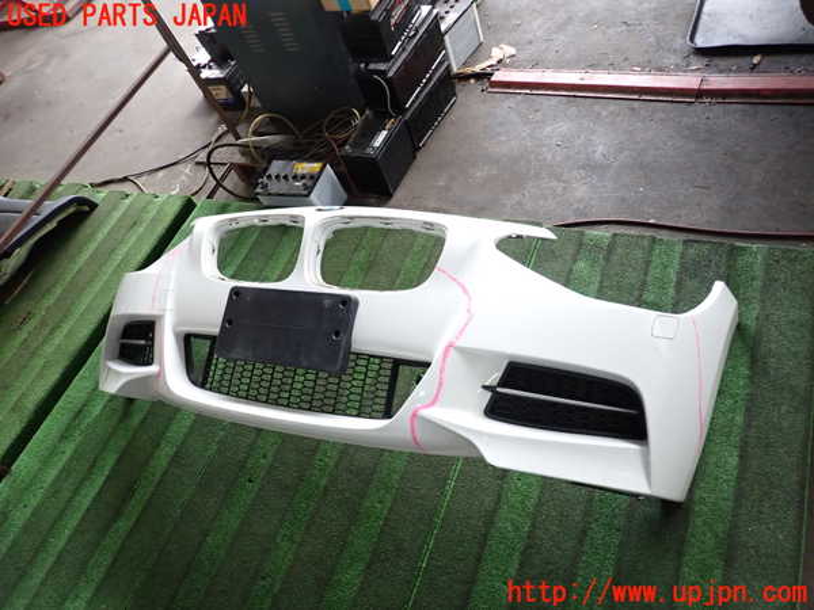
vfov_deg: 54.9
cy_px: 305
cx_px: 407
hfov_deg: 69.4
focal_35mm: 25
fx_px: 588
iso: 400
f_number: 2
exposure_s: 1/100
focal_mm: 4.5
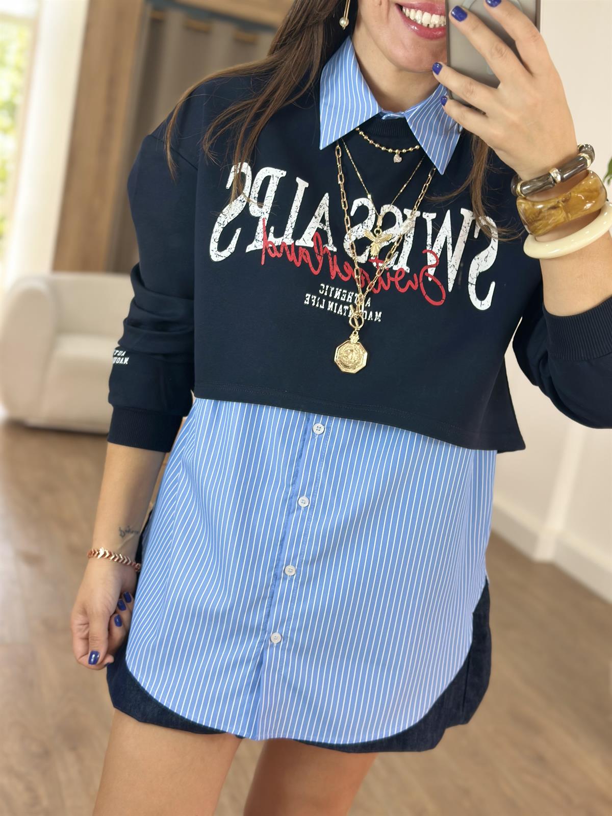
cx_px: 306
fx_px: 1131
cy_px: 408
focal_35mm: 48
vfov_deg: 39.7
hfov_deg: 30.3
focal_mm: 6.86
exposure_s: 1/100
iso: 64
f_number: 1.78
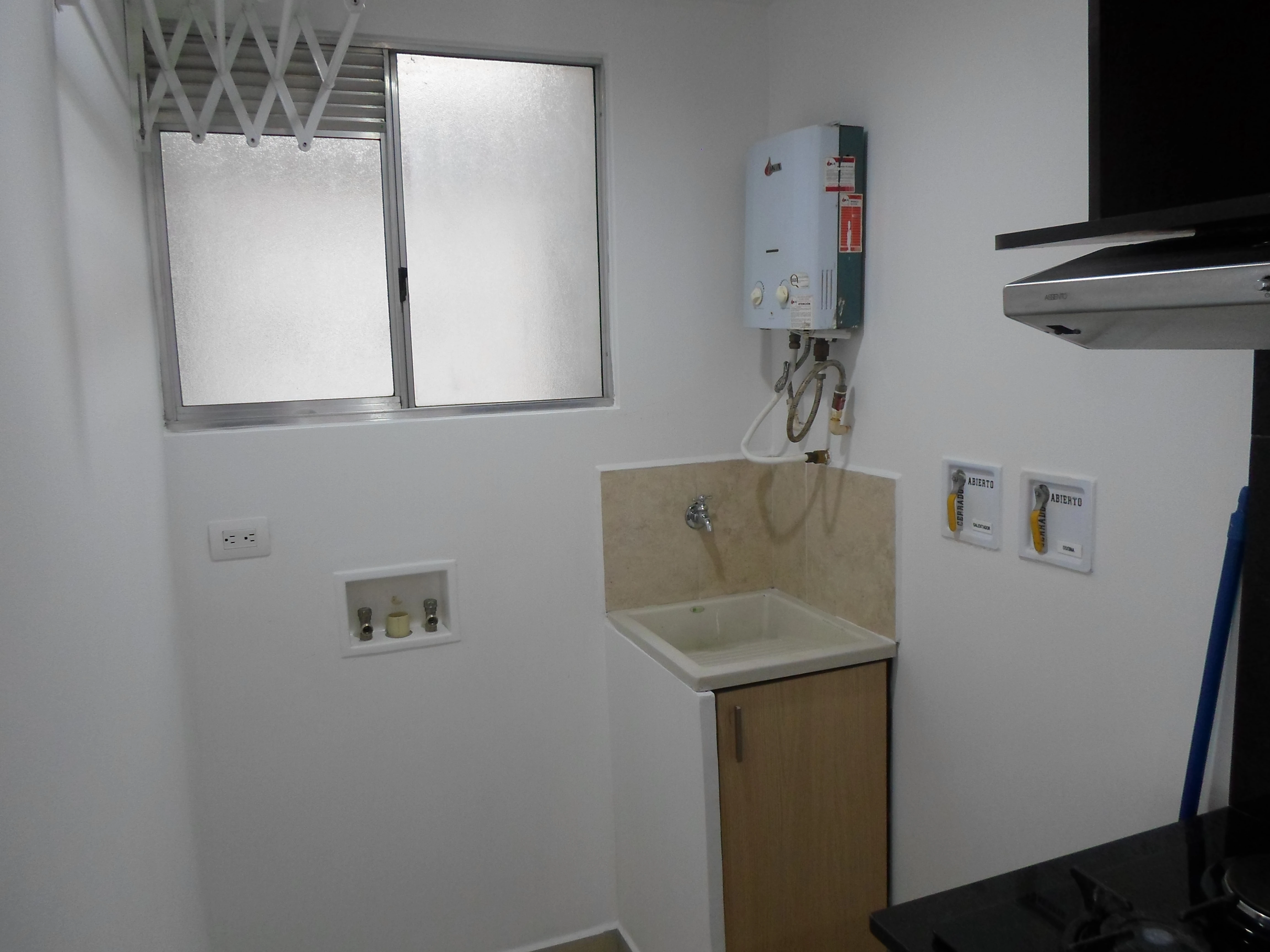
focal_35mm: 25
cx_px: 635
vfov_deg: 54.9
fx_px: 917
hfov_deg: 69.4
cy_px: 476
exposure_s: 1/30
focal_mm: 4.5
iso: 160
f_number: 2.5
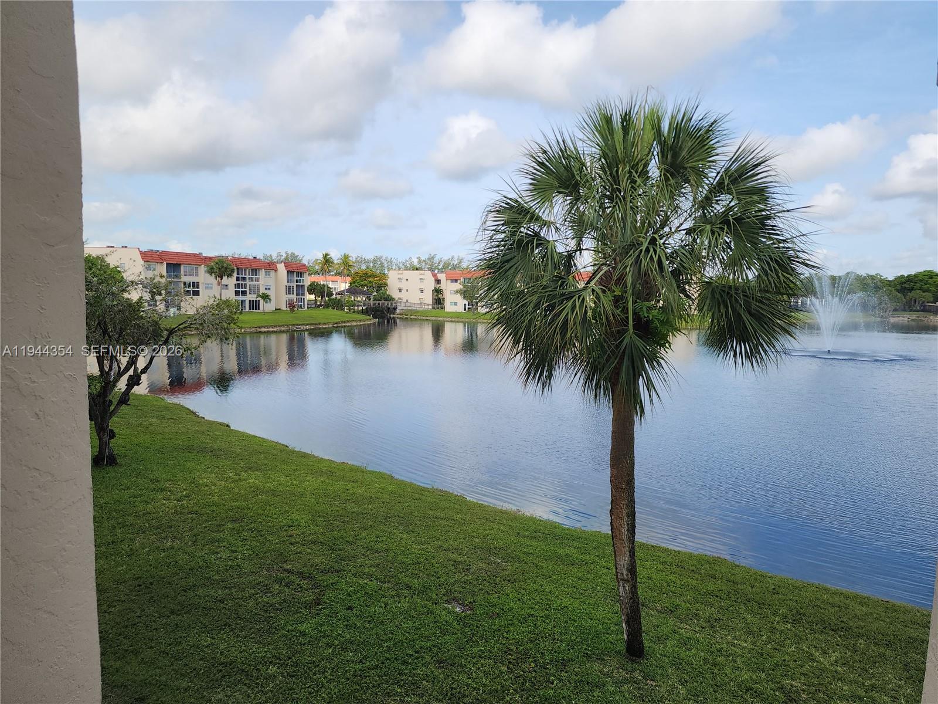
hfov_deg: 73.9
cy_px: 352
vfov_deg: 58.9
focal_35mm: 23
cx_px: 469
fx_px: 623
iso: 12
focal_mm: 6.4
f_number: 1.8
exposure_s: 1/775
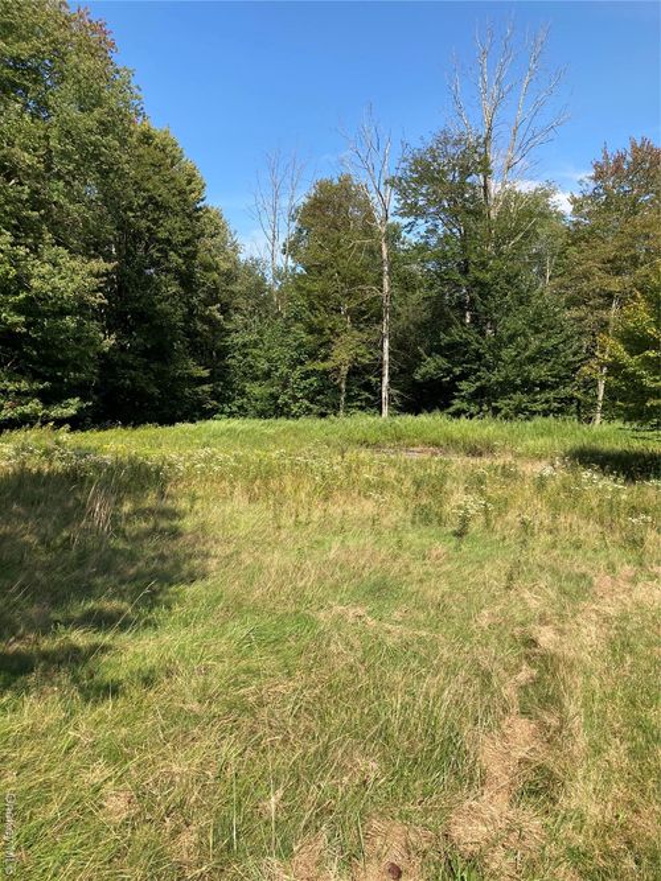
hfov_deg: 49.7
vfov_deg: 63.5
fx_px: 713
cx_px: 330
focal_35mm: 28
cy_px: 440
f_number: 1.8
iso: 20
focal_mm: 3.99
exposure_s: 1/1156
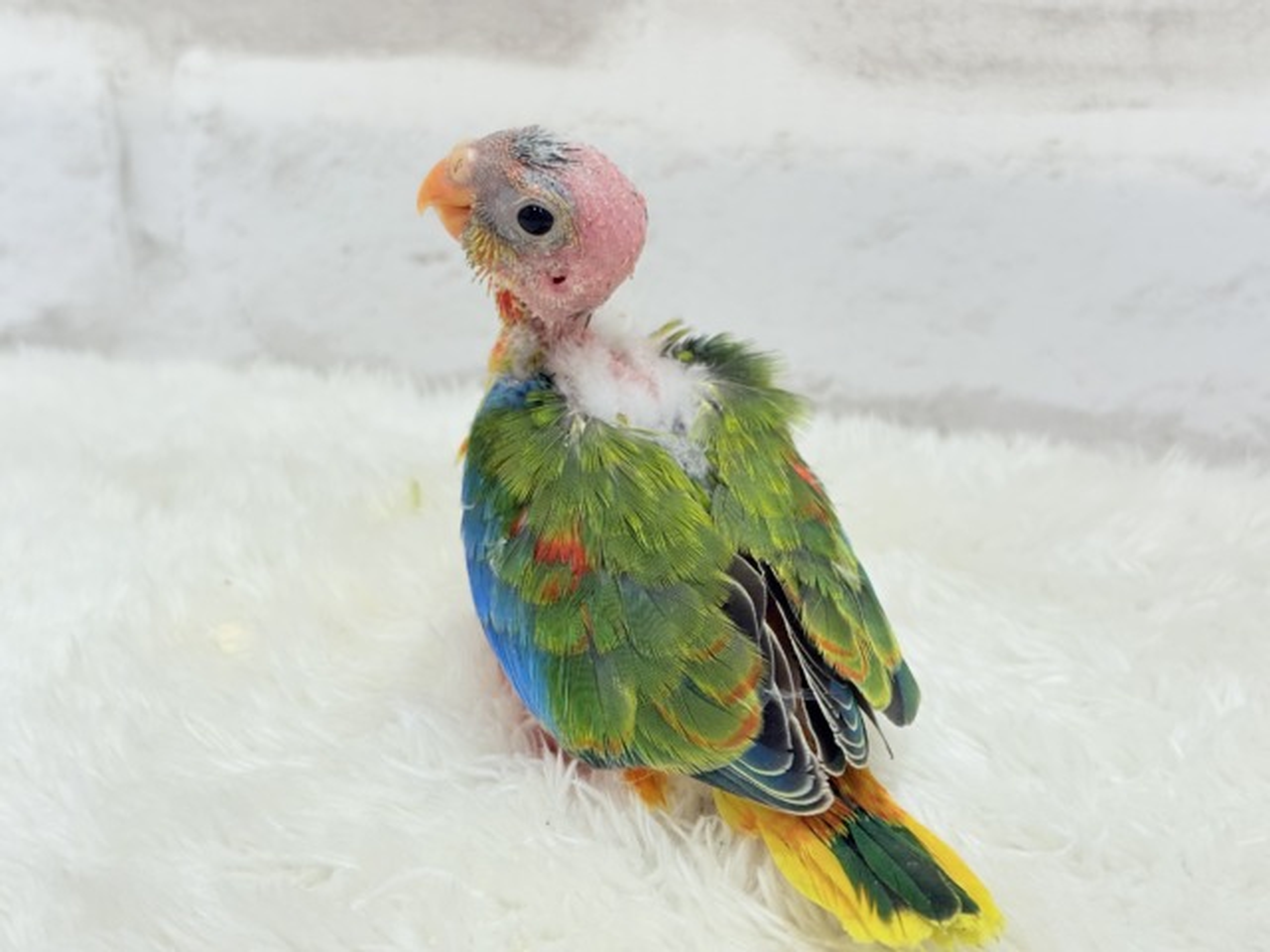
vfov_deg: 28.0
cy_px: 476
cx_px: 635
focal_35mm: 52
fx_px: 1908
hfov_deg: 36.8
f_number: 1.6
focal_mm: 5.96
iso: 80
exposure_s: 1/100
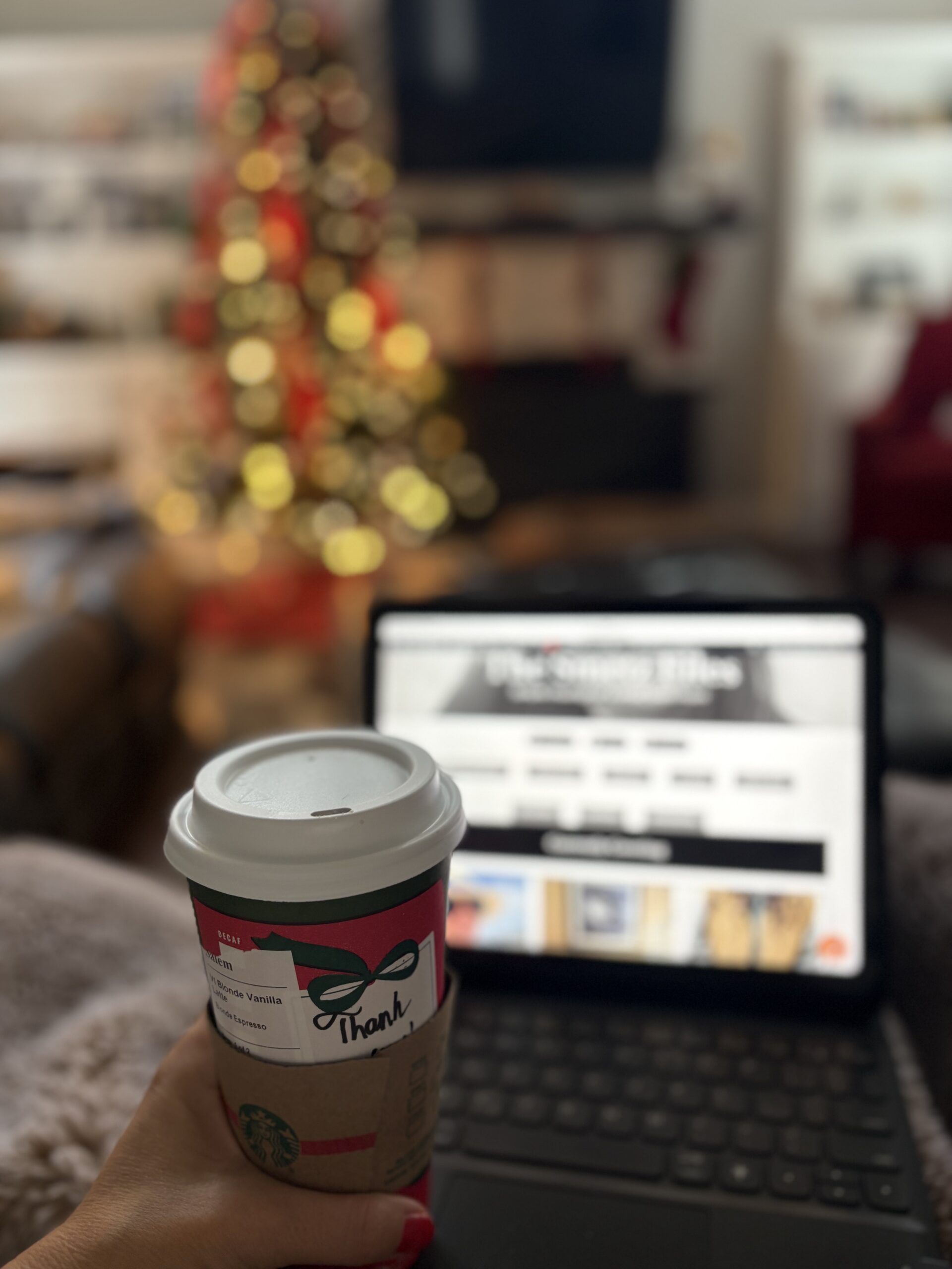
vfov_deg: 67.3
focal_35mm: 26
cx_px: 476
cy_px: 634
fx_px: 953
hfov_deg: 53.1
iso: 125
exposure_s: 1/60
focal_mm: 5.96
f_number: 1.6
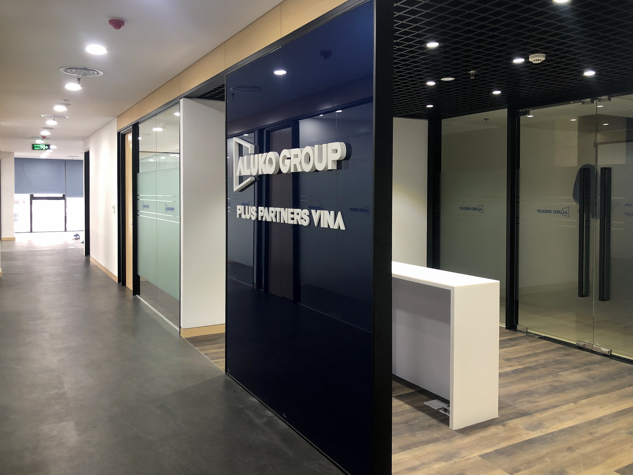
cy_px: 238
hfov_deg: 63.4
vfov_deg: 49.7
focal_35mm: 28
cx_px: 316
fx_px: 512
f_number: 1.8
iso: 50
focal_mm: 3.99
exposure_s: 1/17
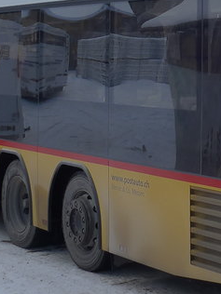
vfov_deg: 17.4
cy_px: -16
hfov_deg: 13.0
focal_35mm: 110
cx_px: 279
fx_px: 936
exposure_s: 1/640
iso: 160
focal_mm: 6
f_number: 2.8
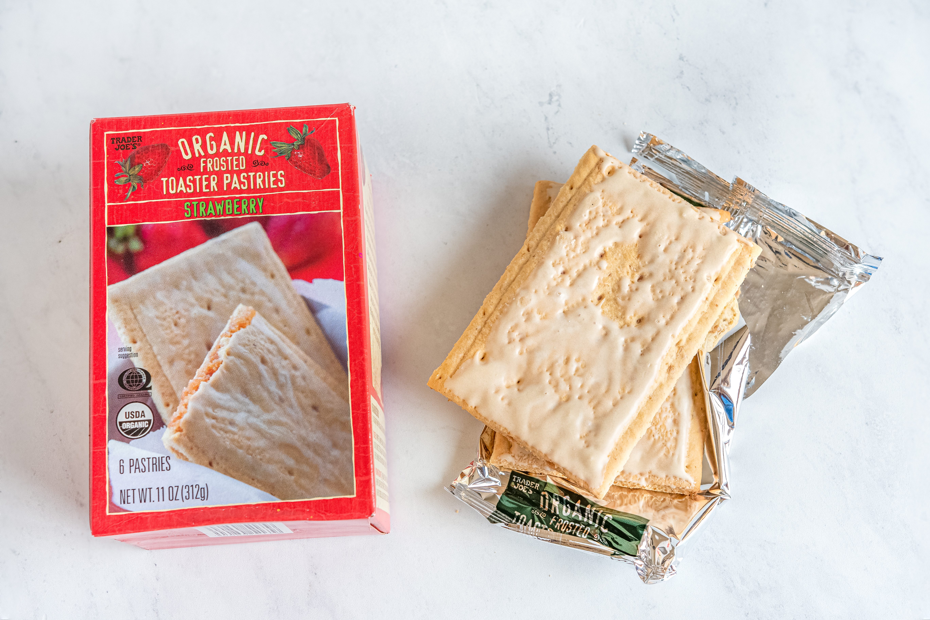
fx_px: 1356
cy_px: 310
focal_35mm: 52
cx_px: 465
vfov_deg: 25.8
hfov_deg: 37.8
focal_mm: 35
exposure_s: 1/320
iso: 500
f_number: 5
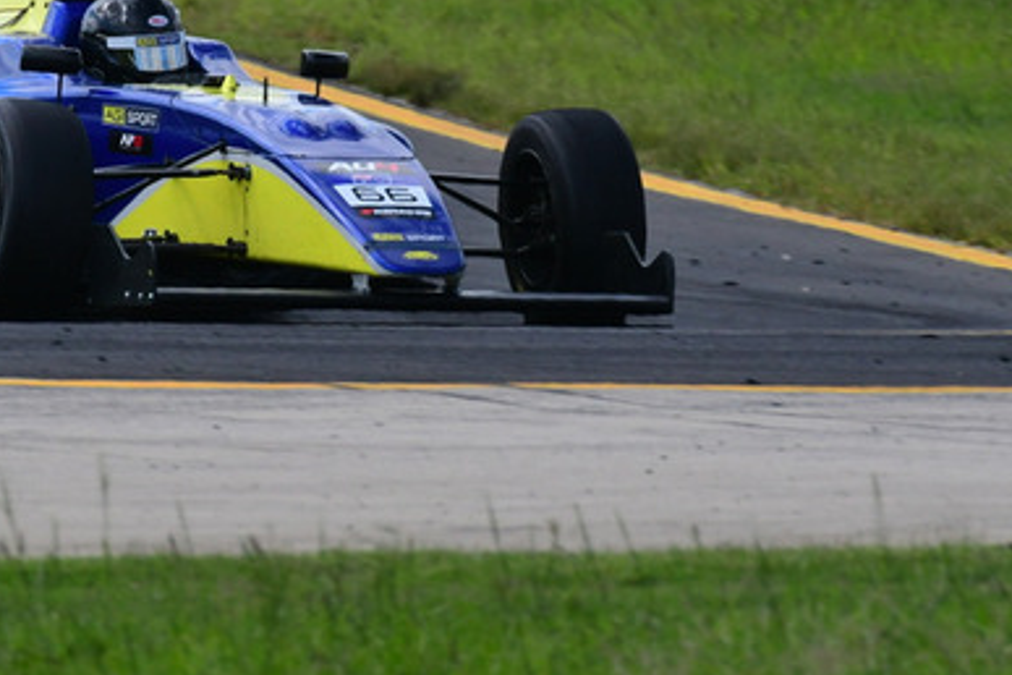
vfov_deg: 0.9
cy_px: -18
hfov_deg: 1.3
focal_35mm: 1550
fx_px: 43569
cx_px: 217
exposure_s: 1/640
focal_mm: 500
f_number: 13
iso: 800
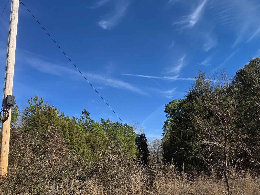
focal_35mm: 26
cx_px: 140
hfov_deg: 67.2
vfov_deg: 52.3
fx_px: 195
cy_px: 126
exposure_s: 1/1951
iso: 40
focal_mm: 2.2
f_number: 1.9
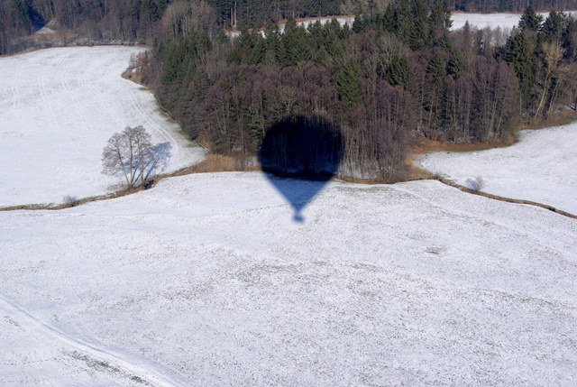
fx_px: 795
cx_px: 288
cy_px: 194
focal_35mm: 50
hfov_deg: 39.9
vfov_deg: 27.4
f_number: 8
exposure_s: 1/1000
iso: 400
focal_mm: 33
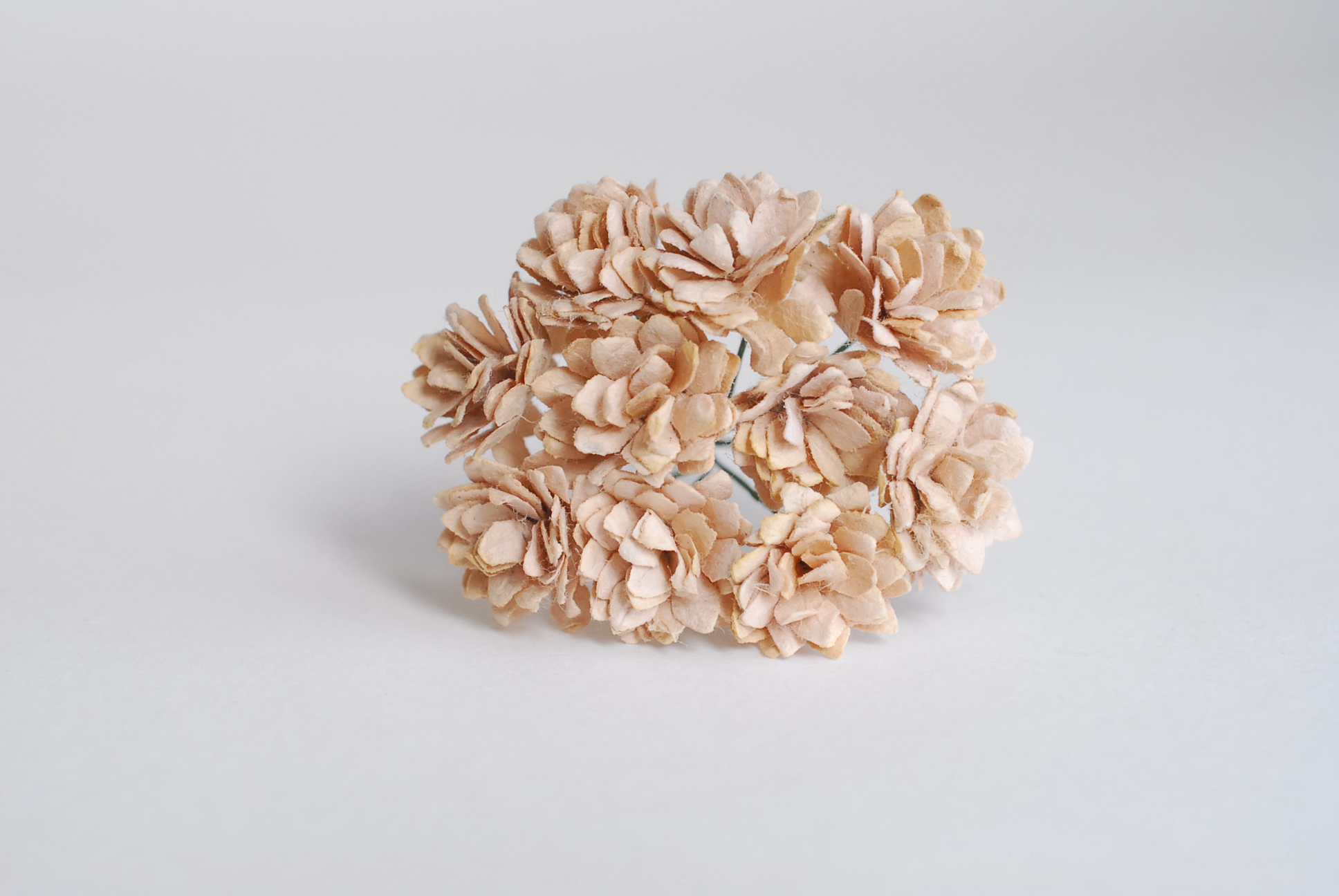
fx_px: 2234
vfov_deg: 22.7
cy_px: 448
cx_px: 670
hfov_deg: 33.4
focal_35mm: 60
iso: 640
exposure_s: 1/200
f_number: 6.3
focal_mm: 40
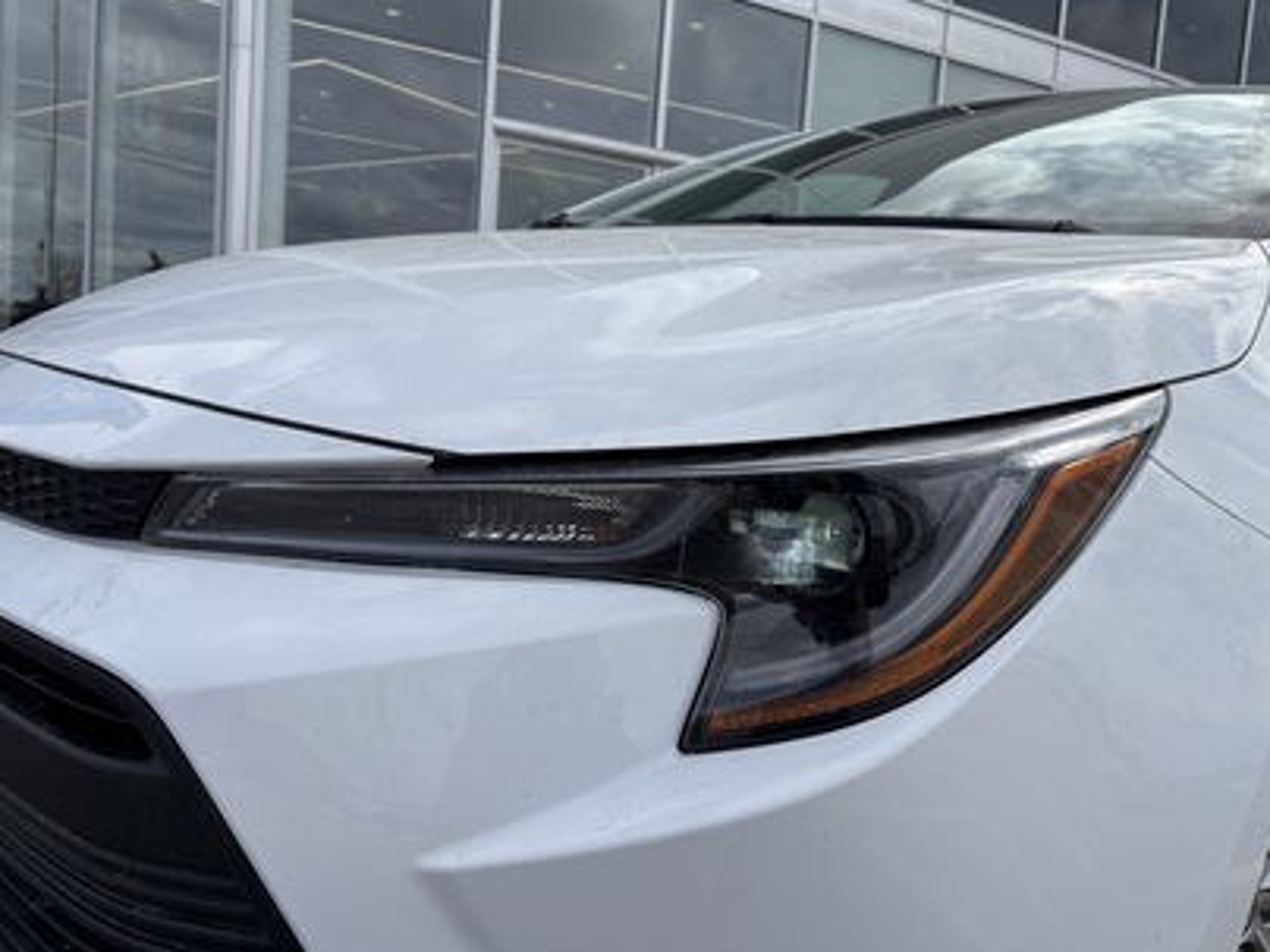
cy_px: 463
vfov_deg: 51.3
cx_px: 654
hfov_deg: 65.3
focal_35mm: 27
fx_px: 991
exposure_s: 1/5952
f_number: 1.6
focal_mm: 5.96
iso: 50
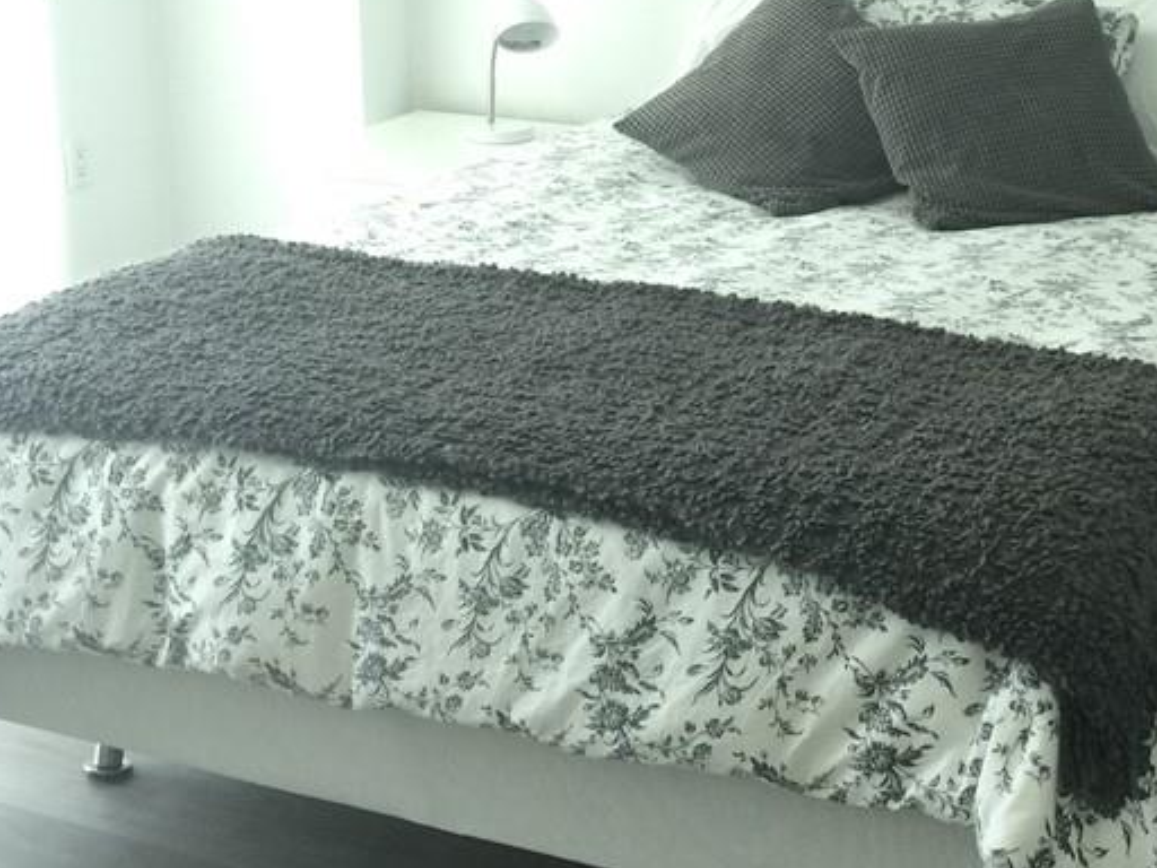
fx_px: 1939
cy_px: 222
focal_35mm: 58
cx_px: 820
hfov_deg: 32.8
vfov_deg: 25.0
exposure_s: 1/40
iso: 32
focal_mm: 4.15
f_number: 2.2
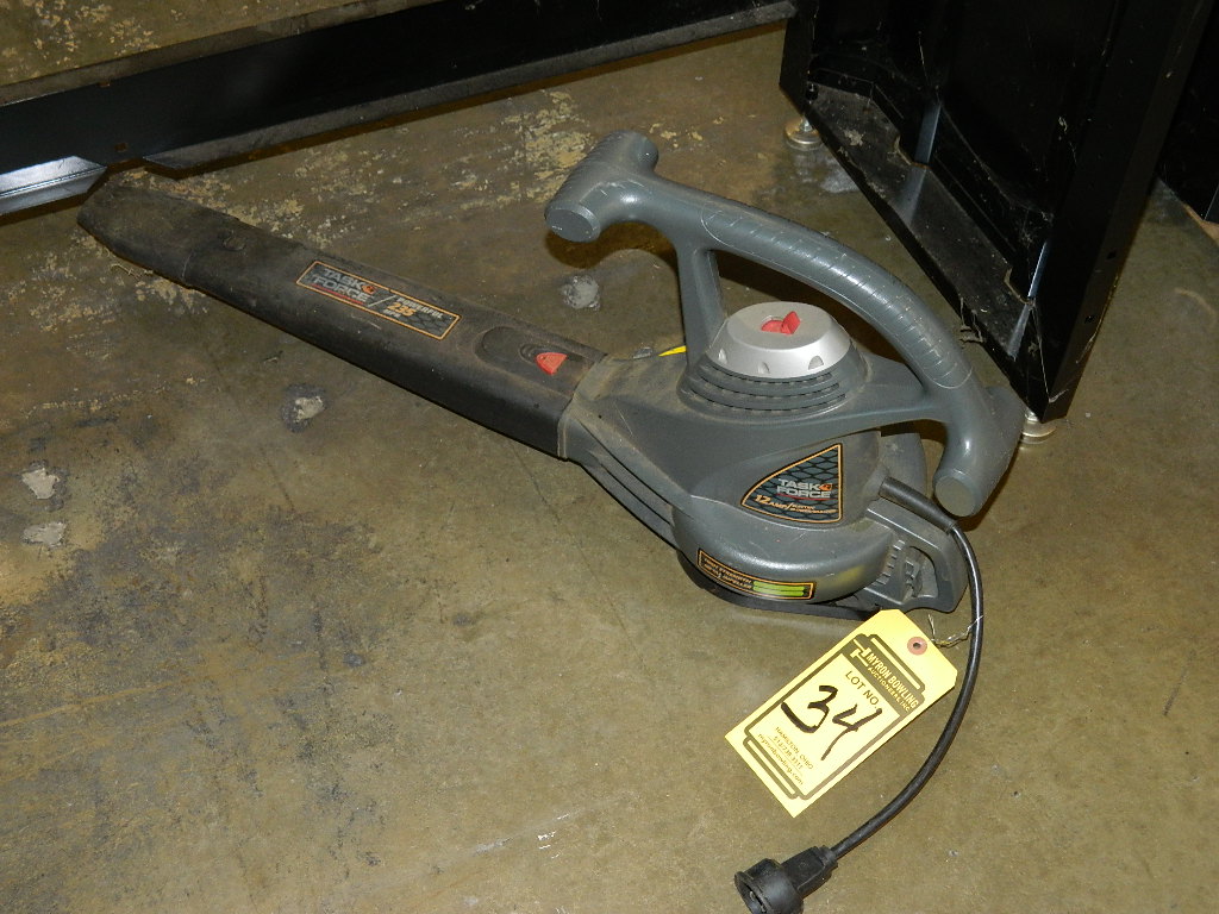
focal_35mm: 47
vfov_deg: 30.9
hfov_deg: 40.4
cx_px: 610
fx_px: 1655
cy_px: 457
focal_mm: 8.4
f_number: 3.6
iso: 200
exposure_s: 1/50
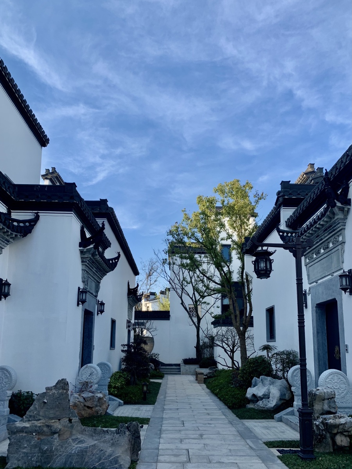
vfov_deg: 67.3
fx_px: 353
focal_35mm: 26
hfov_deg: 53.1
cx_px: 176
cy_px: 234
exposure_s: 1/945
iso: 25
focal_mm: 4.25
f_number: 1.8
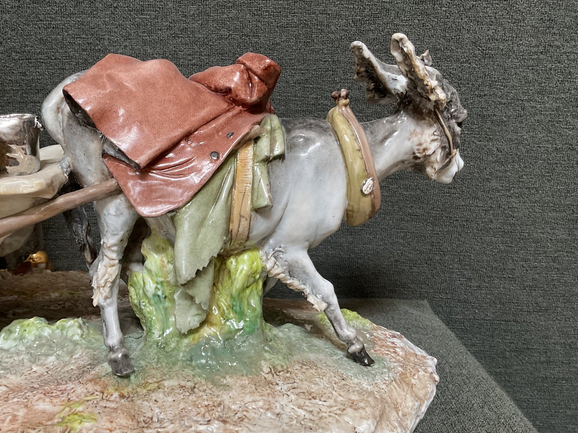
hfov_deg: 53.7
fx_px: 568
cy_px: 222
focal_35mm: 34
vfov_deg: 41.8
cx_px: 241
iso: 100
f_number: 1.8
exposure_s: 1/50
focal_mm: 3
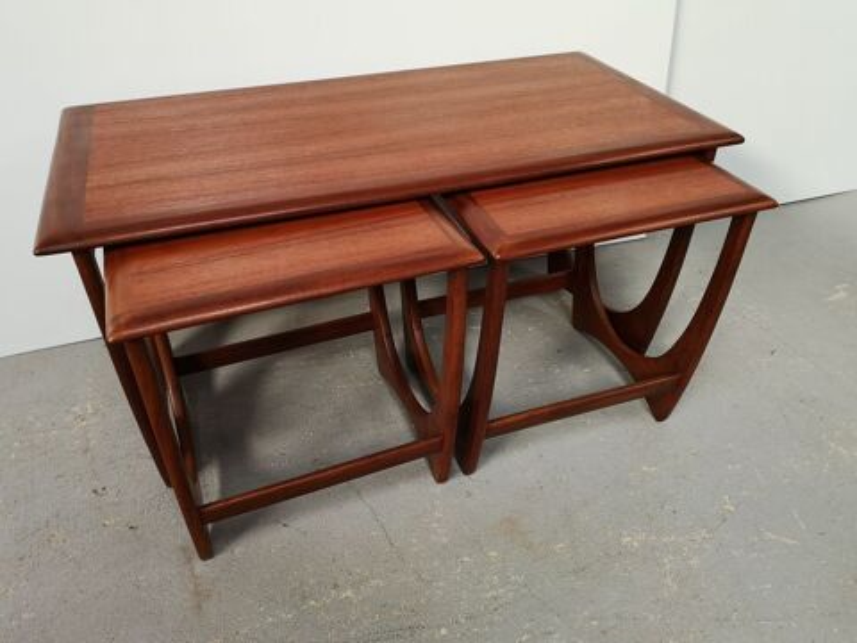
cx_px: 428
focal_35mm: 27
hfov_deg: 65.3
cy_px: 322
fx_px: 668
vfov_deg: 51.4
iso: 80
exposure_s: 1/60
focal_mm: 5.58
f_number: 1.8
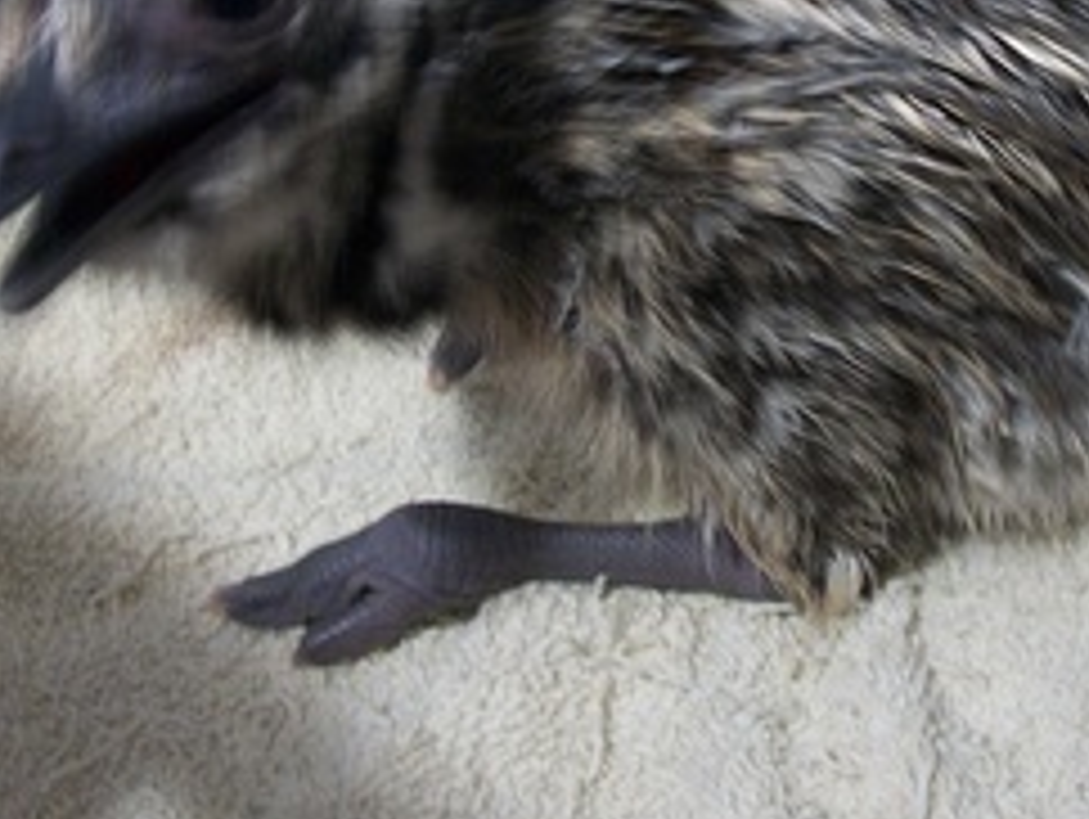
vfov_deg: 22.1
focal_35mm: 66
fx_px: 2078
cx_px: 612
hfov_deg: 29.3
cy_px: 191
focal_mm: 5.7
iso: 184
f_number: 2.9
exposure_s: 1/8
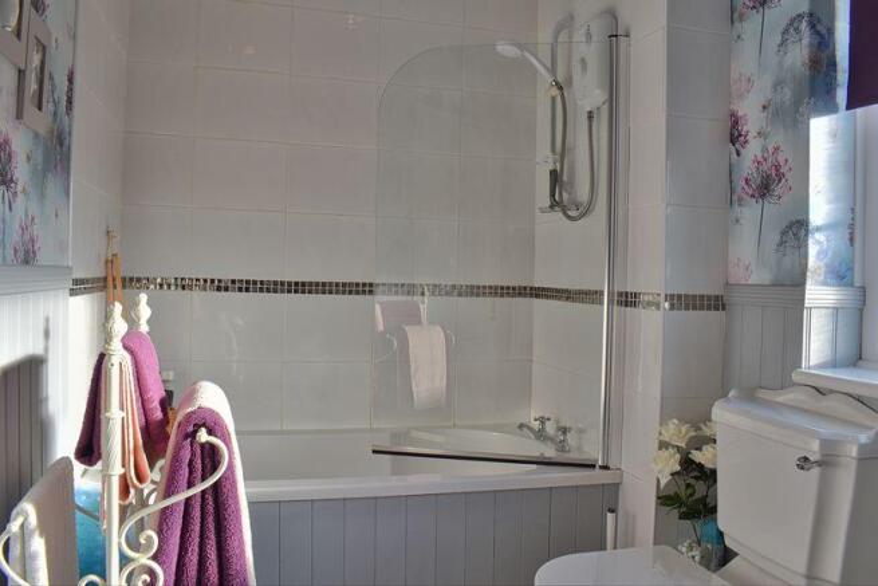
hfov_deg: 67.4
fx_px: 659
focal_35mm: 27
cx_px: 439
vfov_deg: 48.0
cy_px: 293
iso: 110
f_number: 13
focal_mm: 18
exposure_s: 1/30
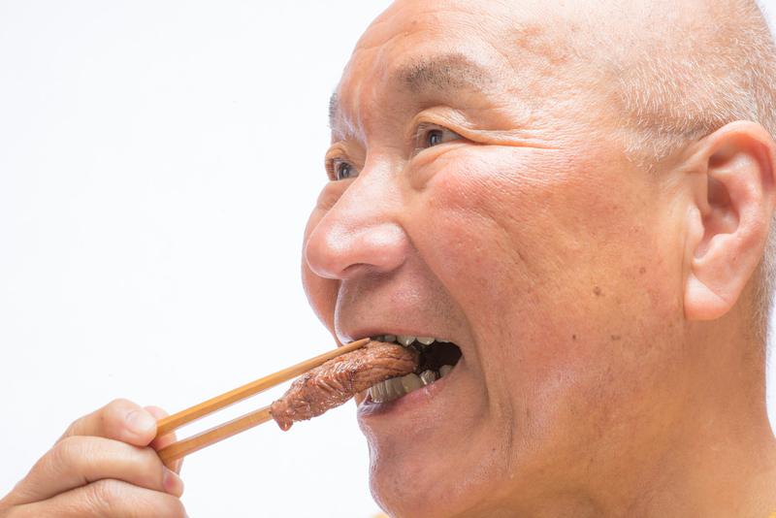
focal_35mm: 70
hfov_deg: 28.8
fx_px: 1509
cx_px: 388
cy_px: 259
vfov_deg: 19.5
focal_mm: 70
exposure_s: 1/125
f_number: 16
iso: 100
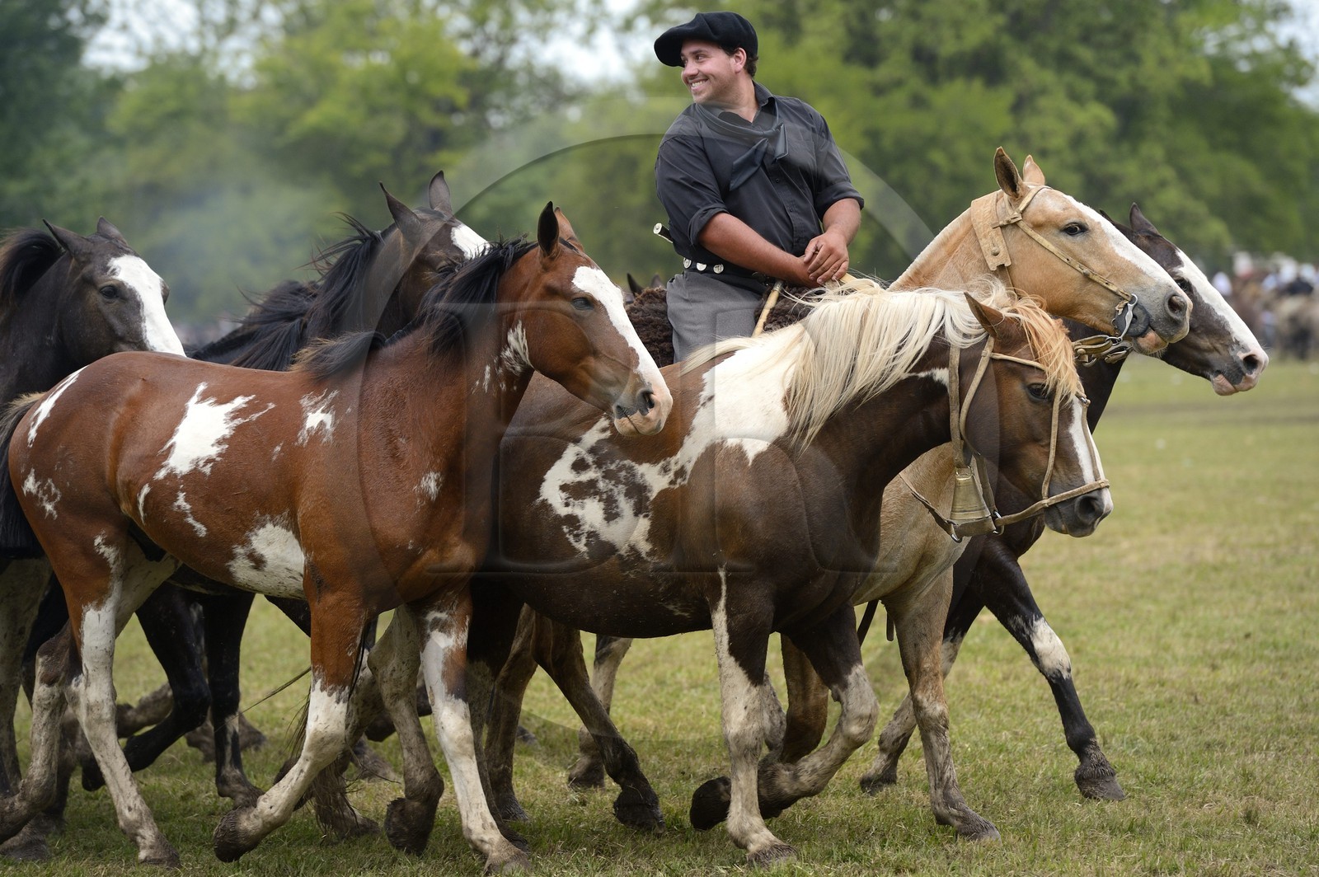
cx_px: 660
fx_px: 6772
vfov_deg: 7.4
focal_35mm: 185
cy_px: 438
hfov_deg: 11.1
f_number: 5
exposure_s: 1/640
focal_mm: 185
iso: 400
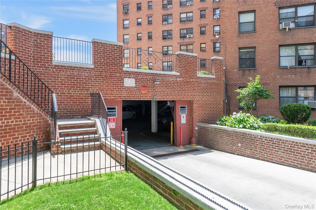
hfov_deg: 73.7
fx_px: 211
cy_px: 105
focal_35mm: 24
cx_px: 158
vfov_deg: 53.1
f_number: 10
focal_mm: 24
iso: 500
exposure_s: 1/250
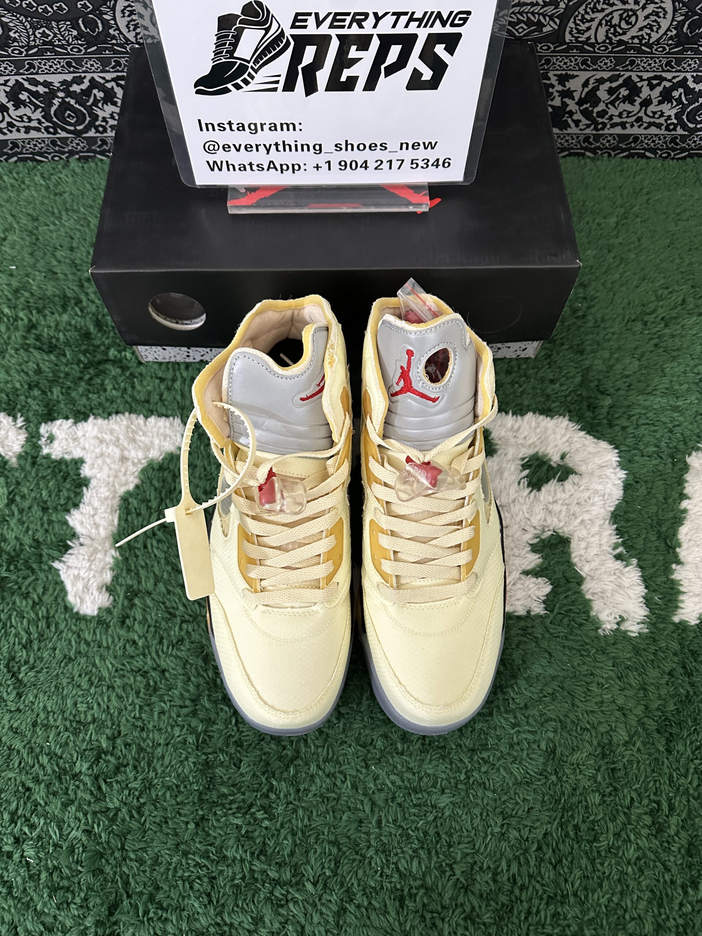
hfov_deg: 56.8
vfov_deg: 71.6
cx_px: 351
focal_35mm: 24
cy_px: 468
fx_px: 649
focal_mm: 6.86
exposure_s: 1/50
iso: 500
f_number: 1.78
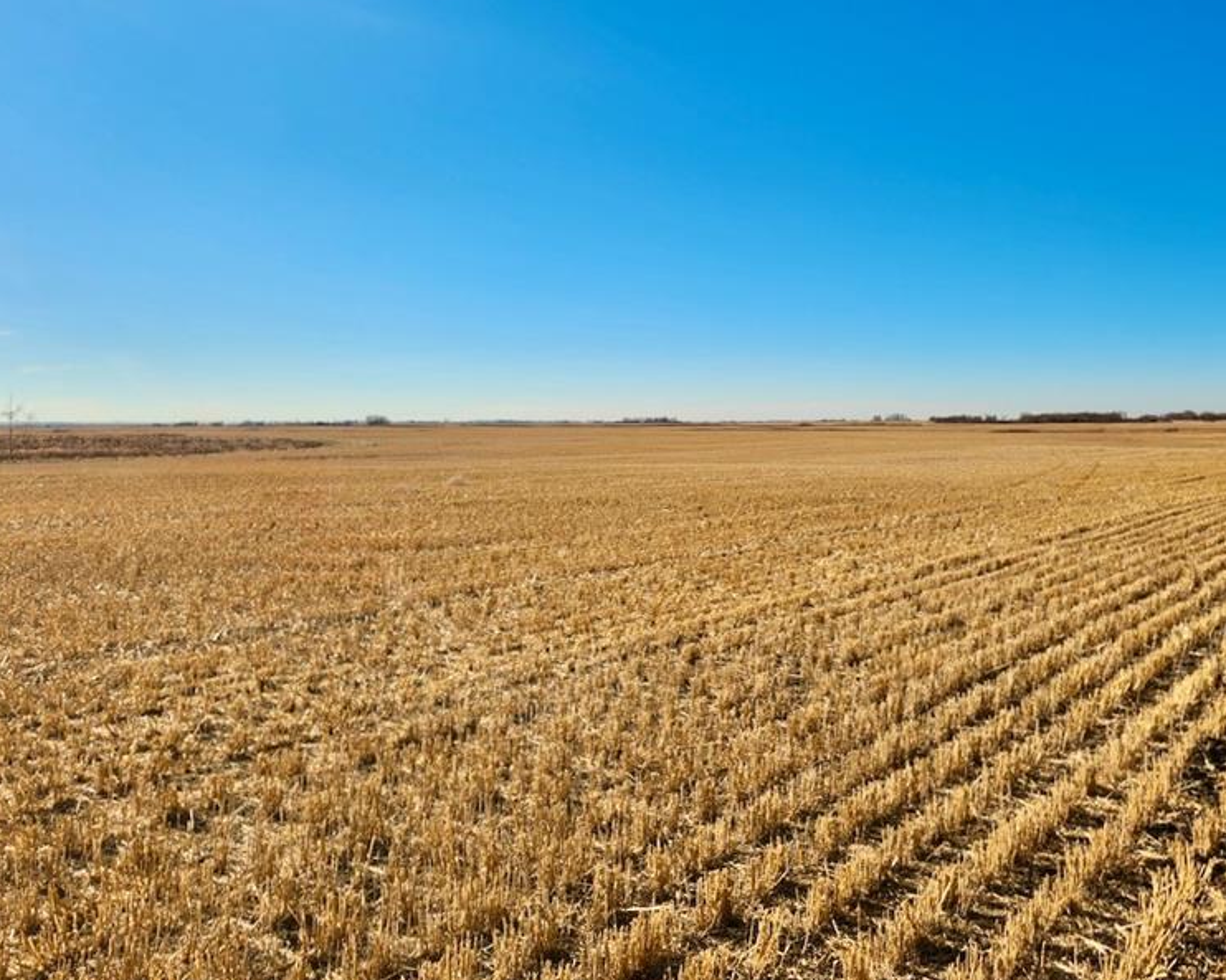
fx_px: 1124
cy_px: 423
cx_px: 697
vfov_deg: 47.0
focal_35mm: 31
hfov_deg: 57.0
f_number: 1.8
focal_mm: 5.4
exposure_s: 1/2397
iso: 20
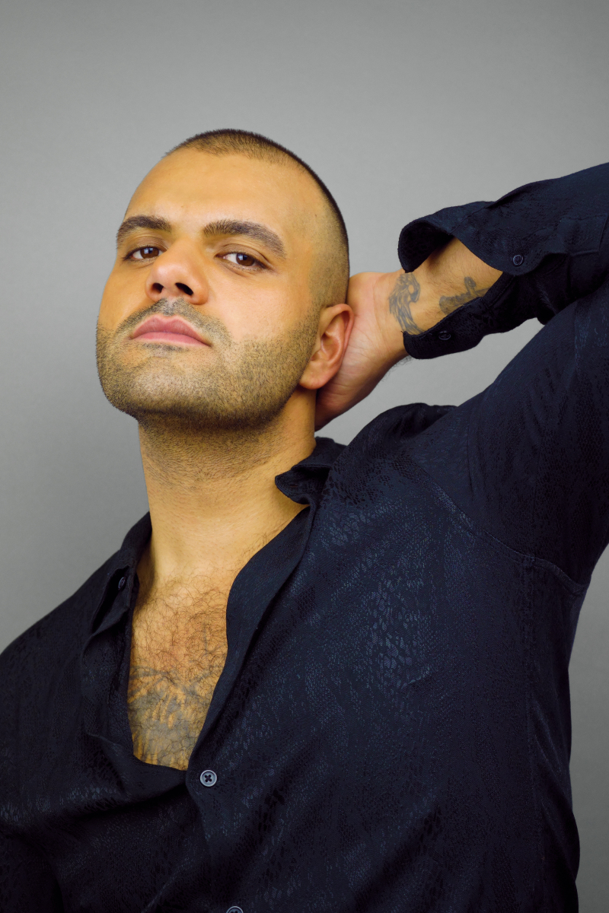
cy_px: 456
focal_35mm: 56
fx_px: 1421
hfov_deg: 24.2
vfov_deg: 35.6
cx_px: 304
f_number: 5.6
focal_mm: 56
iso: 1250
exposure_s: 1/250
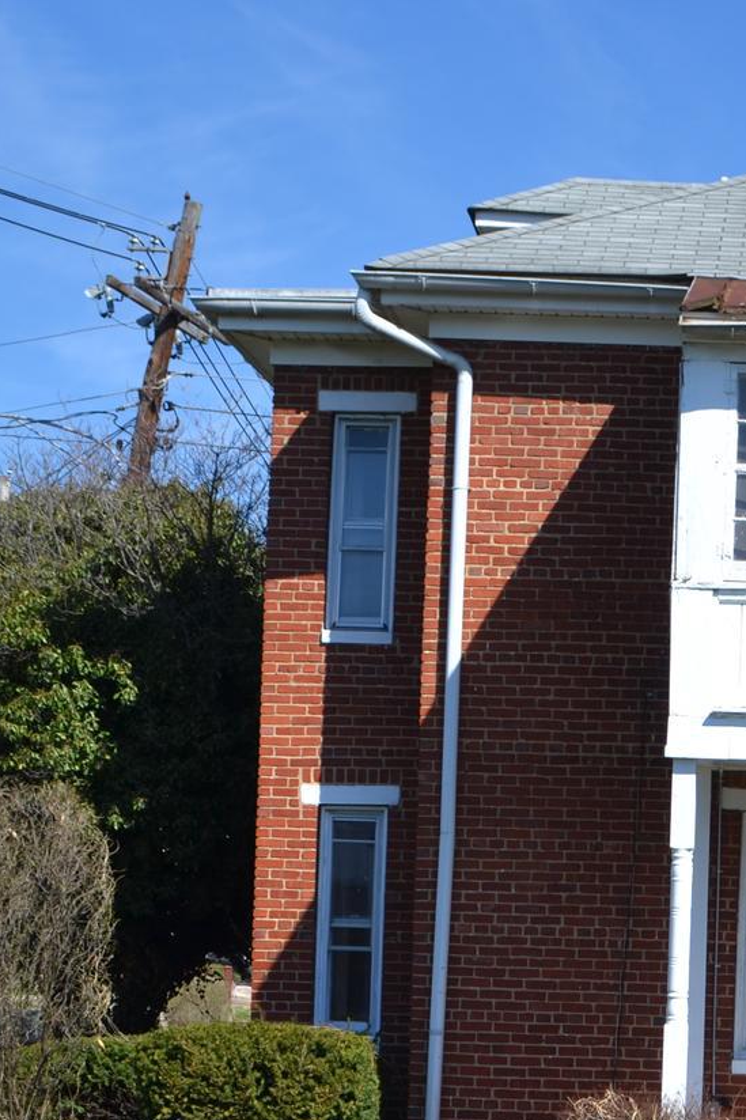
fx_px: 2550
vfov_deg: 24.5
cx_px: 712
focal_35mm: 82
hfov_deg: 16.4
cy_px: 816
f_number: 8
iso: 100
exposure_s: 1/250
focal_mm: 22
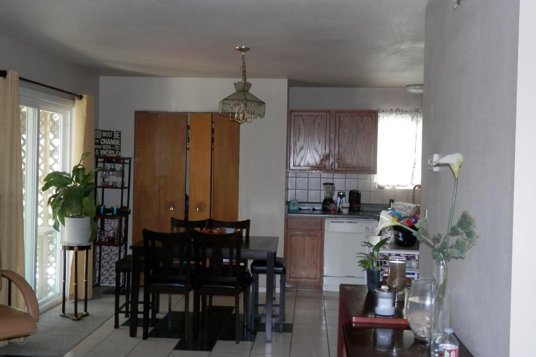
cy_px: 166
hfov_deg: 49.6
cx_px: 267
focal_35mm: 39
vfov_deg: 34.2
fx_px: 581
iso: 200
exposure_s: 1/40
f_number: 3.6
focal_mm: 6.6
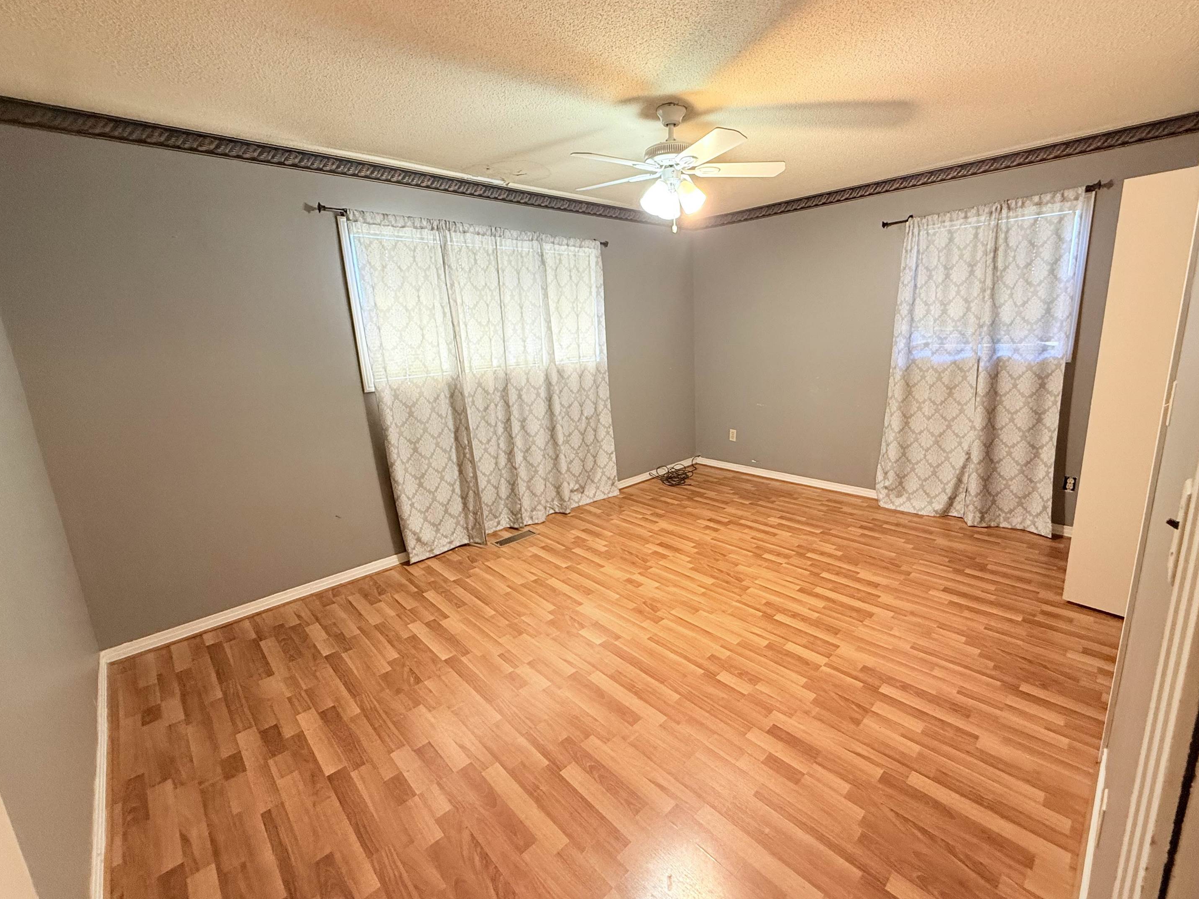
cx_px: 629
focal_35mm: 15
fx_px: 520
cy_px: 439
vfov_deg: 81.7
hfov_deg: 98.1
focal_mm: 2.22
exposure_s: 1/60
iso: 320
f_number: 2.2
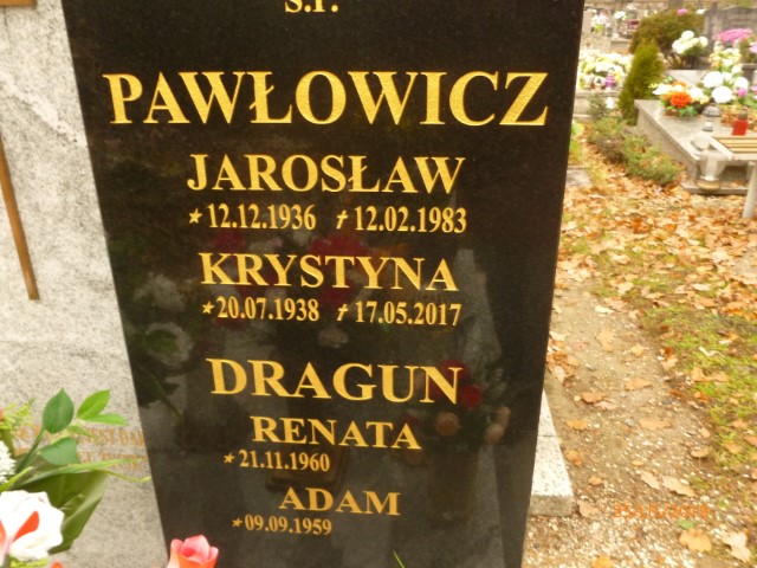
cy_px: 284
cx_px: 378
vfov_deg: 49.7
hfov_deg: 63.4
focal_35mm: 28
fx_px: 612
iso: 200
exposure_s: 1/20
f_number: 3.3
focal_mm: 5
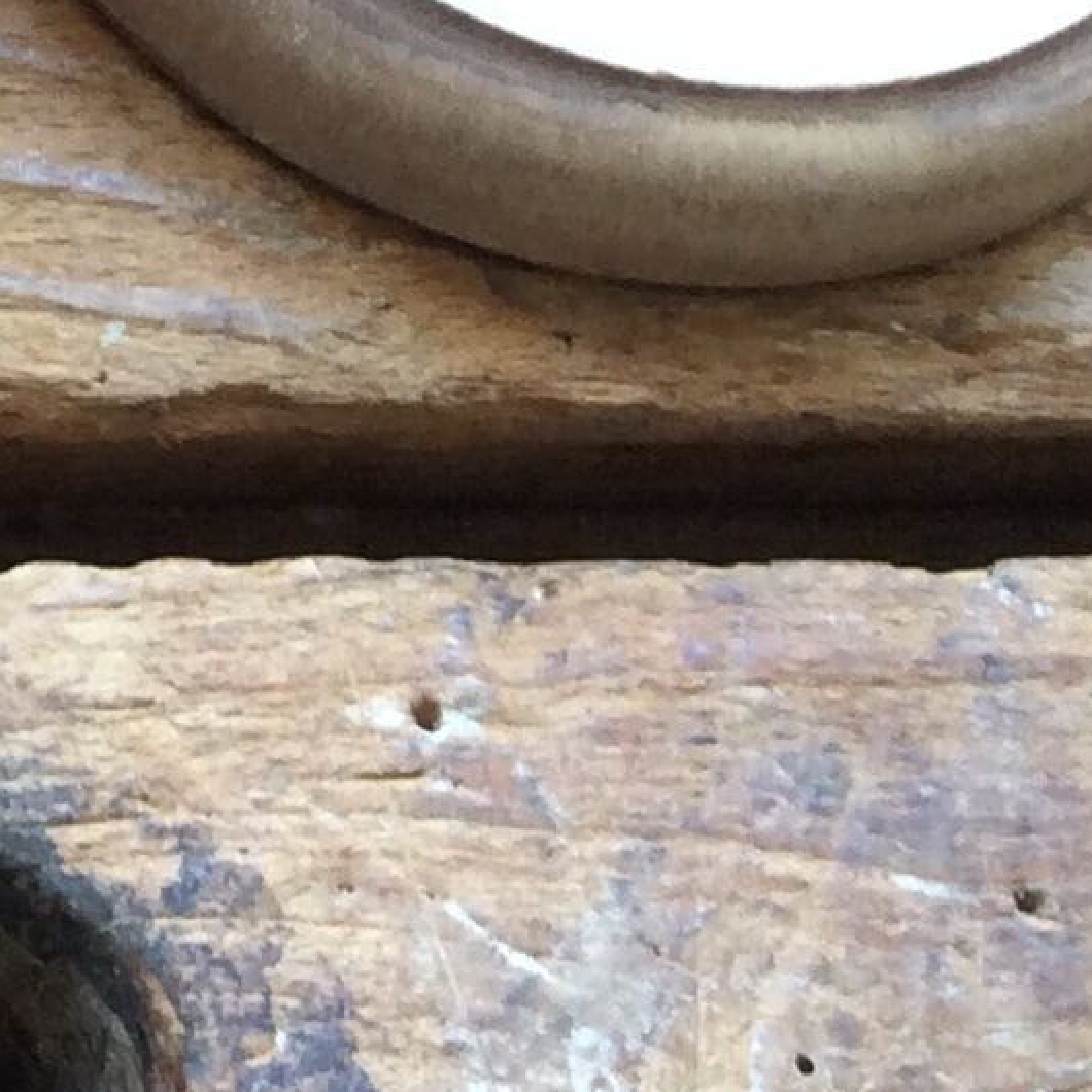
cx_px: -1156
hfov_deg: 11.3
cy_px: -579
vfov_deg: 12.0
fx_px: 4925
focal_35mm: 138
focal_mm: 3.3
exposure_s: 1/33
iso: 40
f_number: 2.4
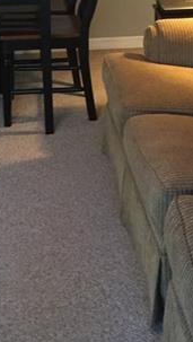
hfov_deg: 15.1
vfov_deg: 25.1
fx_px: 726
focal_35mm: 80
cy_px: -9
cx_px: 146
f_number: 2.2
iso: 250
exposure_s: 1/20
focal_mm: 4.15
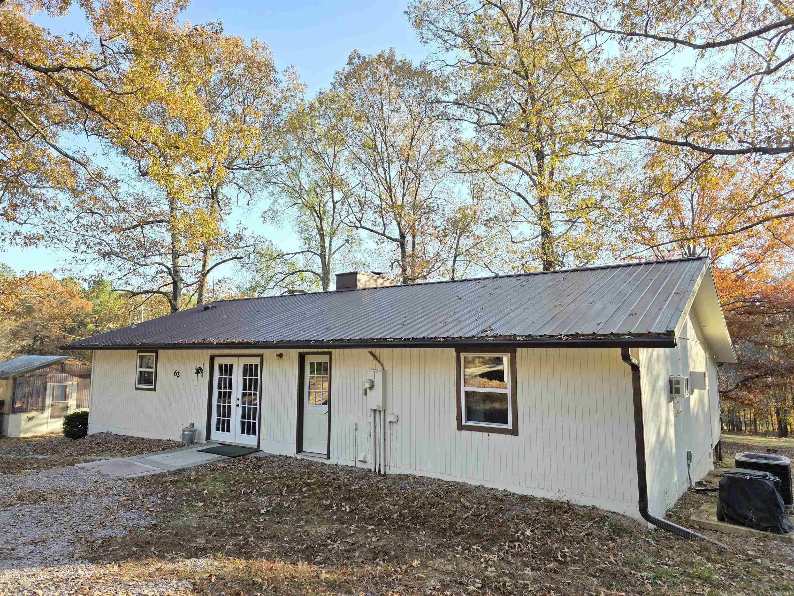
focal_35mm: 23
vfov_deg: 58.9
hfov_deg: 73.9
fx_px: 528
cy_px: 298
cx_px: 397
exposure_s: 1/370
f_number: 1.7
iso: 50
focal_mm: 6.3
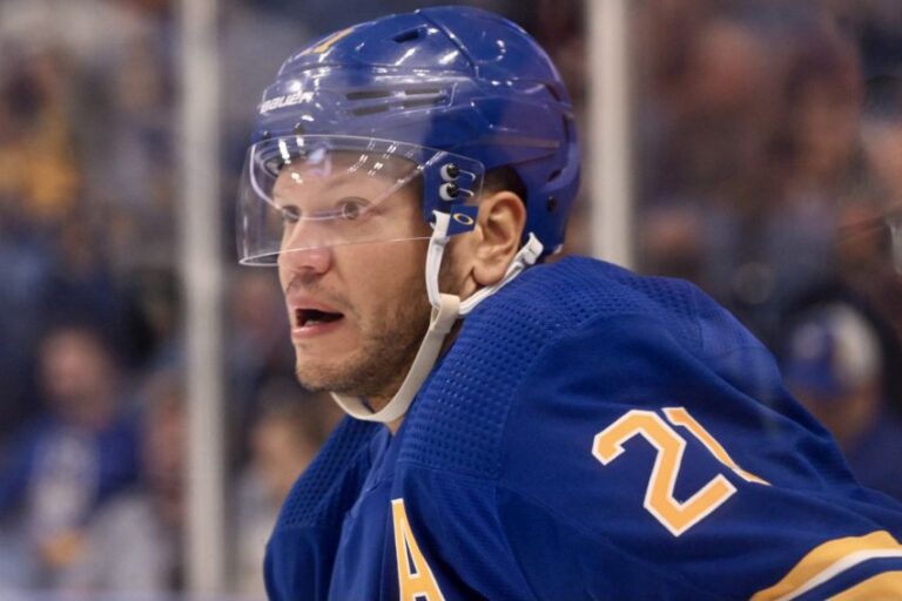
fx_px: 3257
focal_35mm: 130
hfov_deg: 15.8
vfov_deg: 10.5
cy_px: 300
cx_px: 451
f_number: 3.5
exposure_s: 1/1600
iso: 3200
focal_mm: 130
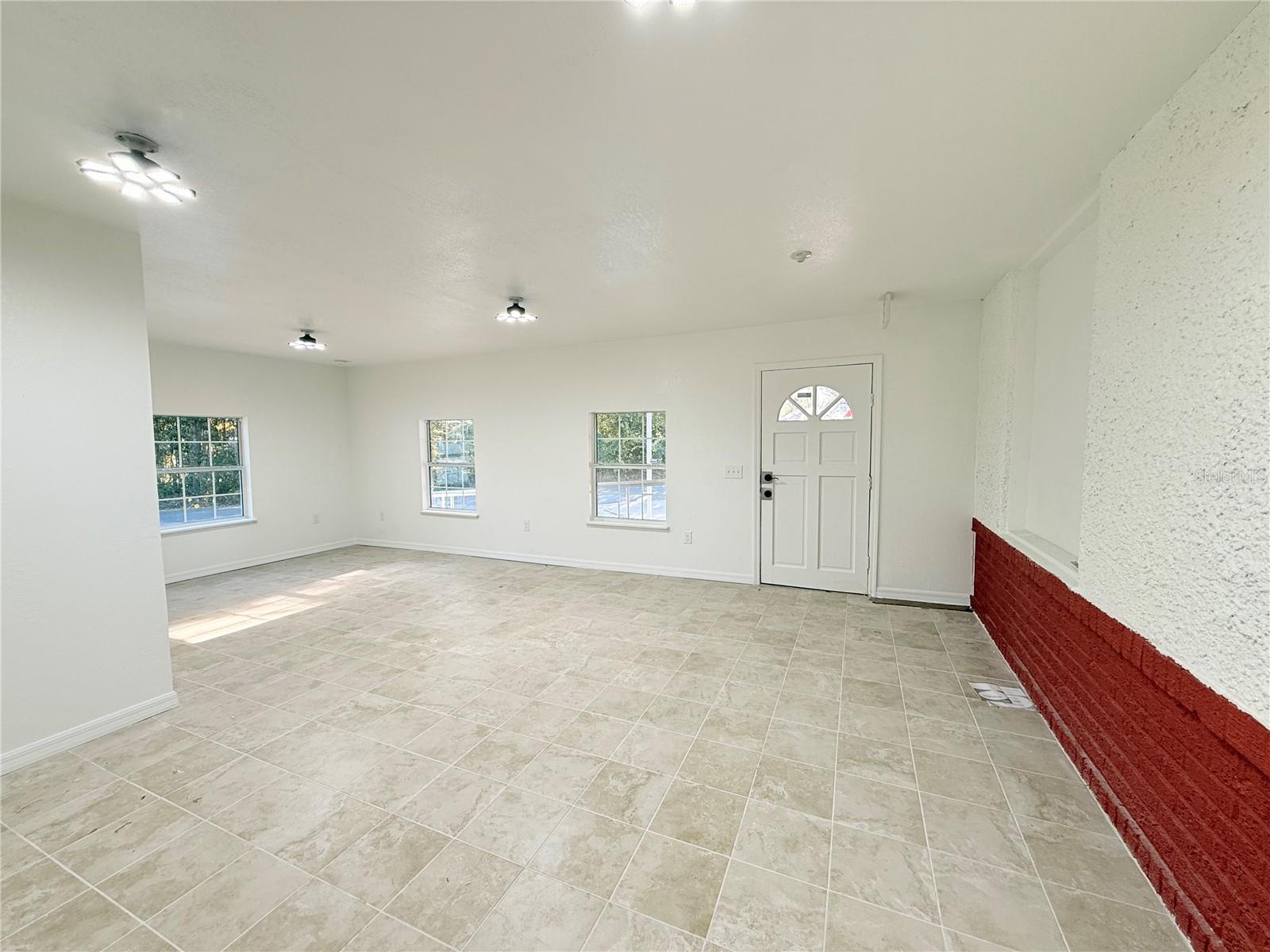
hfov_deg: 102.1
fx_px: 514
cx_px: 635
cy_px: 476
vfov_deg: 85.7
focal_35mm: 14
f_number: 2.2
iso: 80
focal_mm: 2.22
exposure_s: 1/120
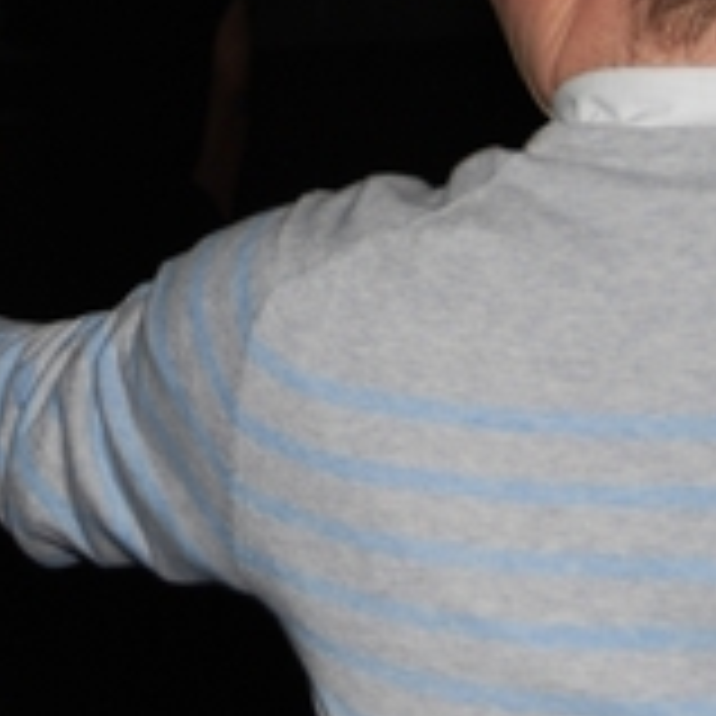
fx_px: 4282
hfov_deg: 9.5
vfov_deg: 9.5
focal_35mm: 183
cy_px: -79
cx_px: 14
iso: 200
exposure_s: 1/60
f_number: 4.8
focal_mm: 38
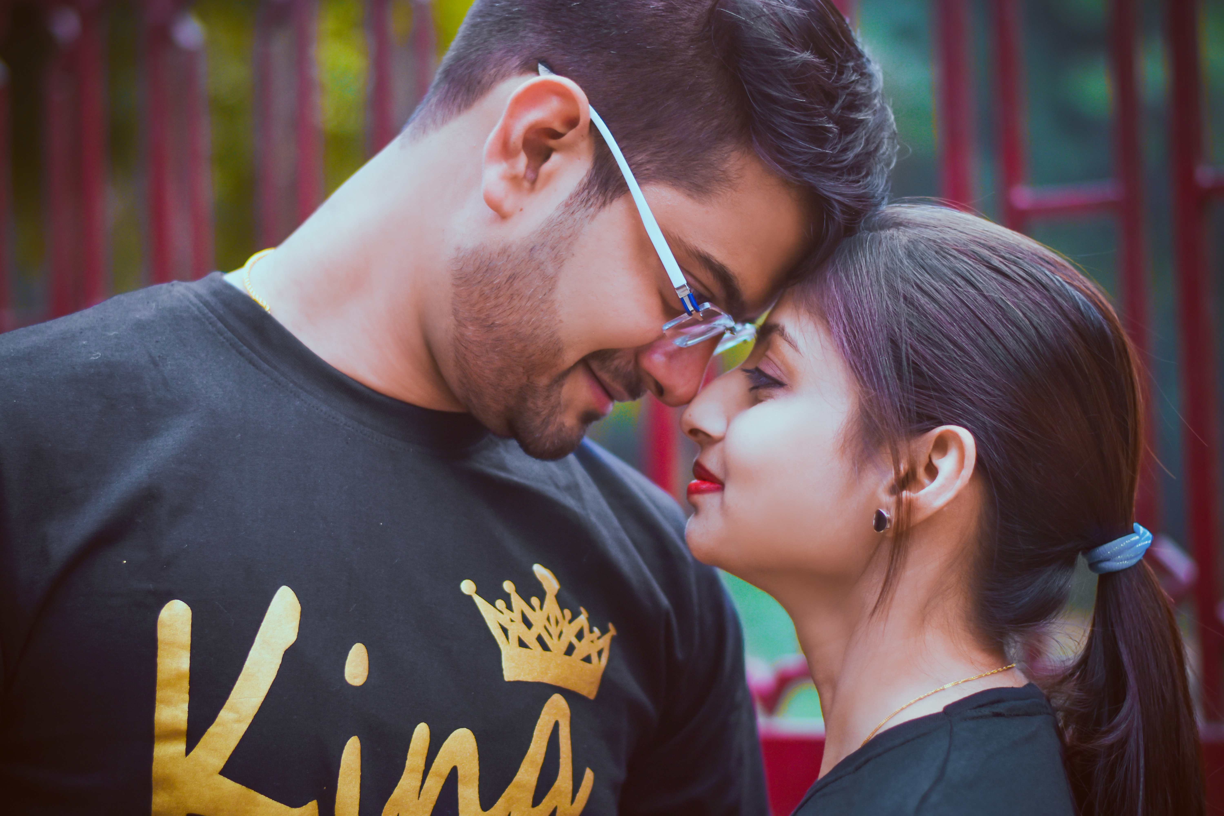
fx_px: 2550
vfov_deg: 18.2
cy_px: 408
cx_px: 612
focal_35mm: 75
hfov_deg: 27.0
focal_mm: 50
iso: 200
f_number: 1.8
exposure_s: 1/1000
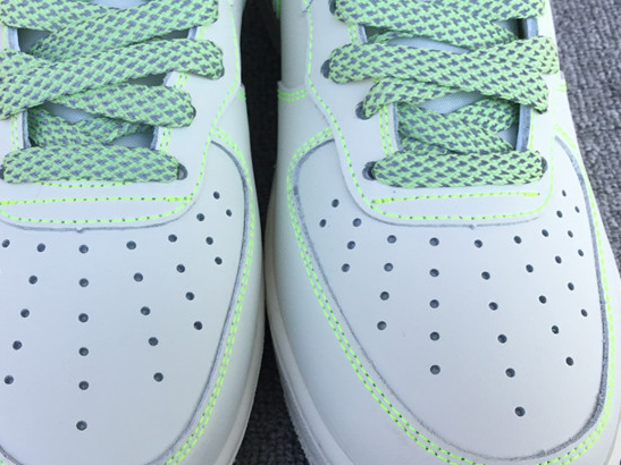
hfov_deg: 37.3
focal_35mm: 51
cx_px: 236
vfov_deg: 28.5
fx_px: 915
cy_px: 260
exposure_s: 1/445
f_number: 2.4
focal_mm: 3.3
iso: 25
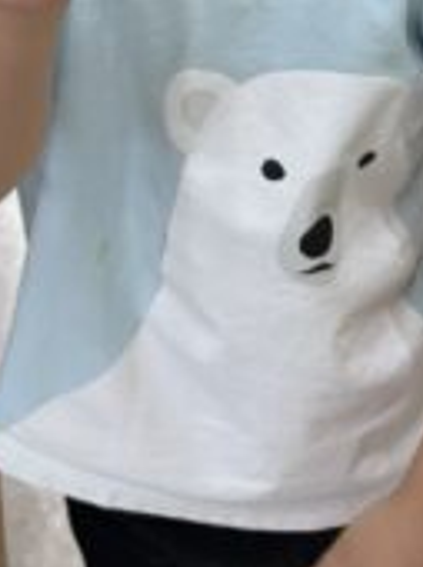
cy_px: -233
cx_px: 127
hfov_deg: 16.0
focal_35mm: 92
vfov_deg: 19.2
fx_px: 1503
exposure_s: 1/100
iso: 80
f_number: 1.6
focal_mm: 5.96
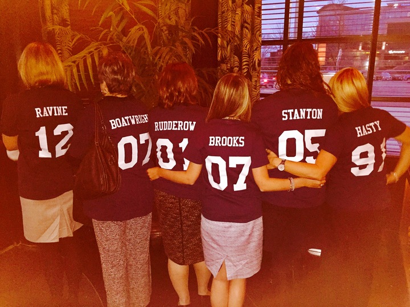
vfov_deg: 48.2
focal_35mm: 29
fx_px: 343
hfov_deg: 61.7
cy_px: 154
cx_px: 205
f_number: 2.2
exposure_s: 1/16
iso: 250
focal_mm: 4.15
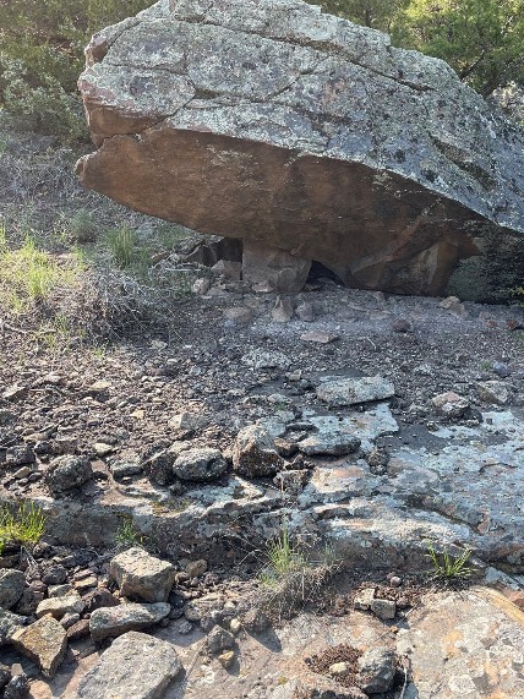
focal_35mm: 35
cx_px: 343
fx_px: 707
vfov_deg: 52.6
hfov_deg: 40.3
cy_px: 340
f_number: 1.6
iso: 32
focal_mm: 5.1
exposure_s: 1/642
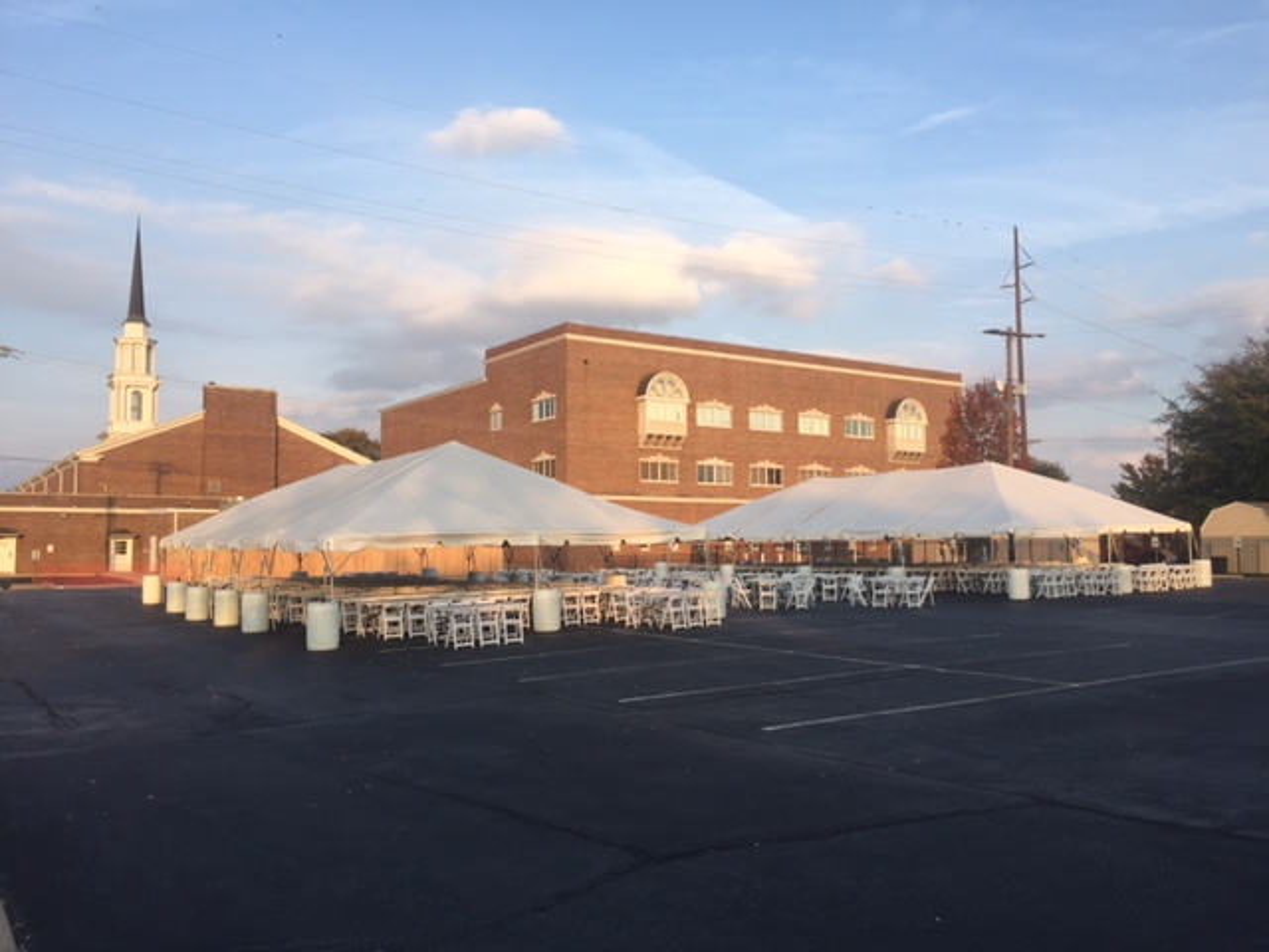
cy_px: 476
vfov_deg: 48.2
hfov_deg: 61.7
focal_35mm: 29
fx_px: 1063
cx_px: 634
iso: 32
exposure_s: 1/628
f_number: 2.2
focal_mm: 4.15
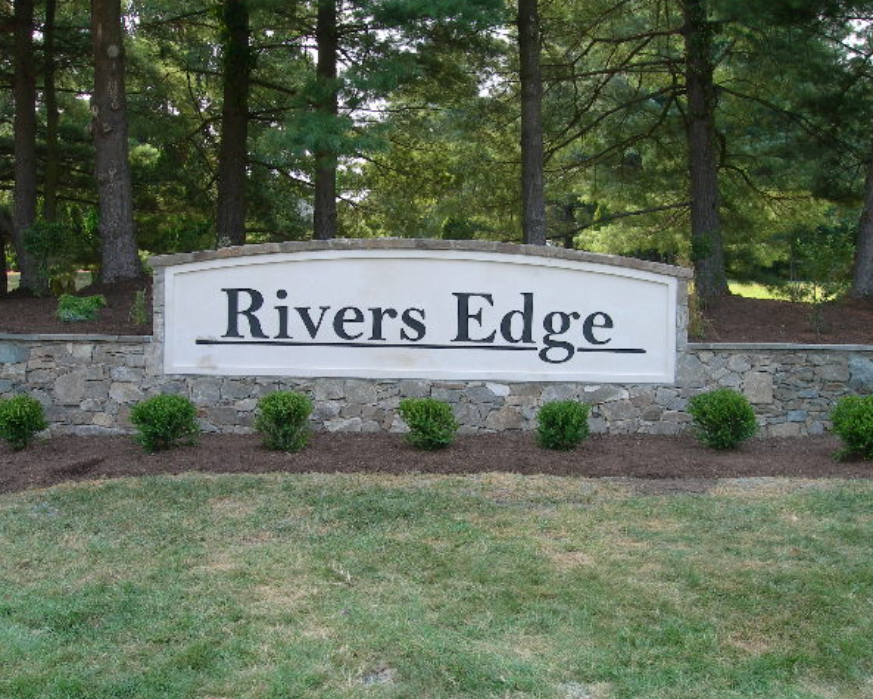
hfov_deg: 45.8
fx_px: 1034
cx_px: 424
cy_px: 347
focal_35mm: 40
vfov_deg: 37.4
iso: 50
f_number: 4.8
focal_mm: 7.8
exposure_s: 1/99.7
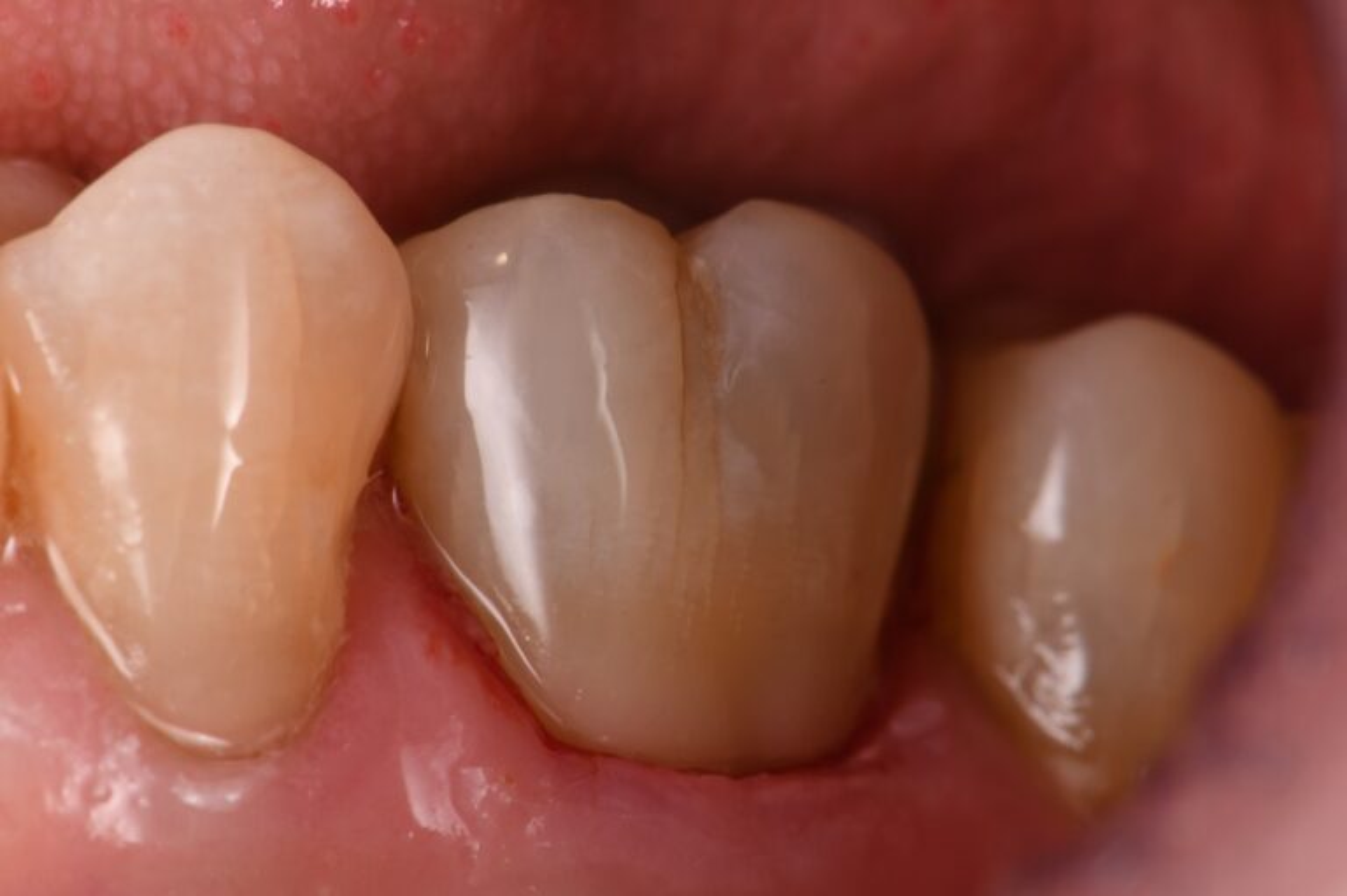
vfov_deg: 8.7
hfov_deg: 13.1
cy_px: 448
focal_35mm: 157
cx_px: 674
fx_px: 5870
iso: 200
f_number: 32
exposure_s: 1/160
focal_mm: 105
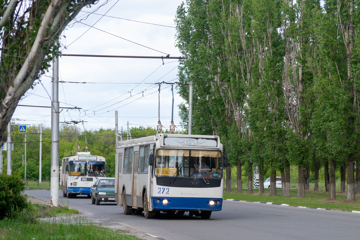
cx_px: 180
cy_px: 120
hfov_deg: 16.1
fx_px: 1275
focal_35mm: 128
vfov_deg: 10.8
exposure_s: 1/500
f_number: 6.3
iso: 400
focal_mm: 85
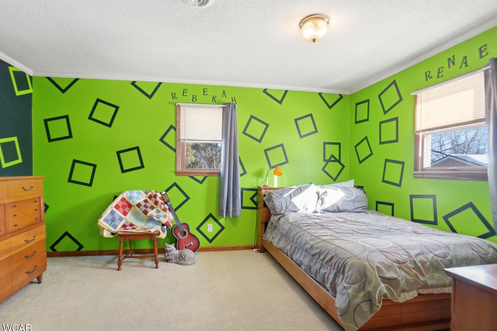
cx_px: 234
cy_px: 168
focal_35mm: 16
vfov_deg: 73.7
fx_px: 221
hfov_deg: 96.6
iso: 125
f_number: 5.6
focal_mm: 10
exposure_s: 1/200
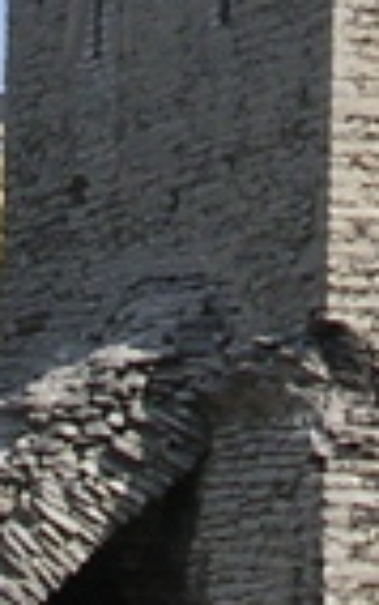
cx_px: 549
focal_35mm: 256
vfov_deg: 7.9
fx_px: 4222
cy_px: -445
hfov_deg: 5.1
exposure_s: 1/330
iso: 100
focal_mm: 5.8
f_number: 5.6
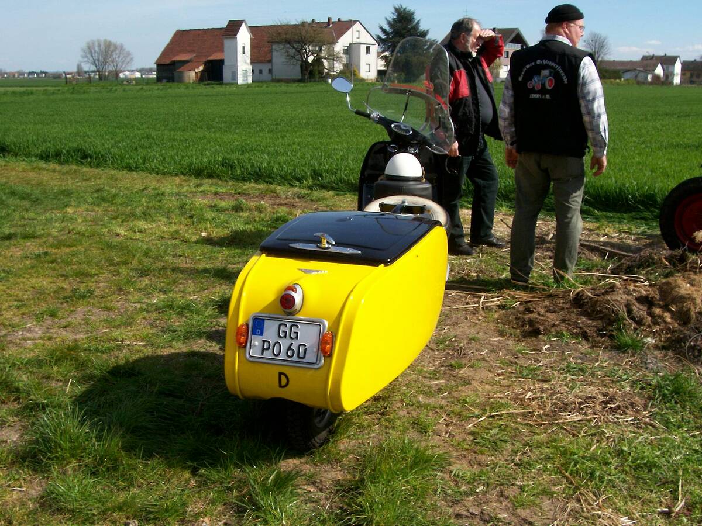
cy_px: 263
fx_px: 852
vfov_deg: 34.3
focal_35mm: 42
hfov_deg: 44.8
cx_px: 351
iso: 80
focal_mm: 7
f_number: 5.6
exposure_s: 1/423
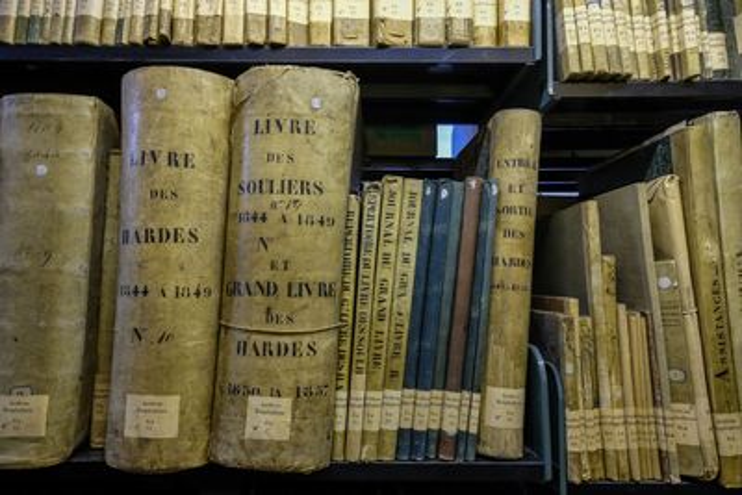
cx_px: 371
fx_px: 495
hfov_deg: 73.7
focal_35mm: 24
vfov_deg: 53.2
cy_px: 248
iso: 800
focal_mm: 16
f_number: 2.8
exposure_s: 1/60
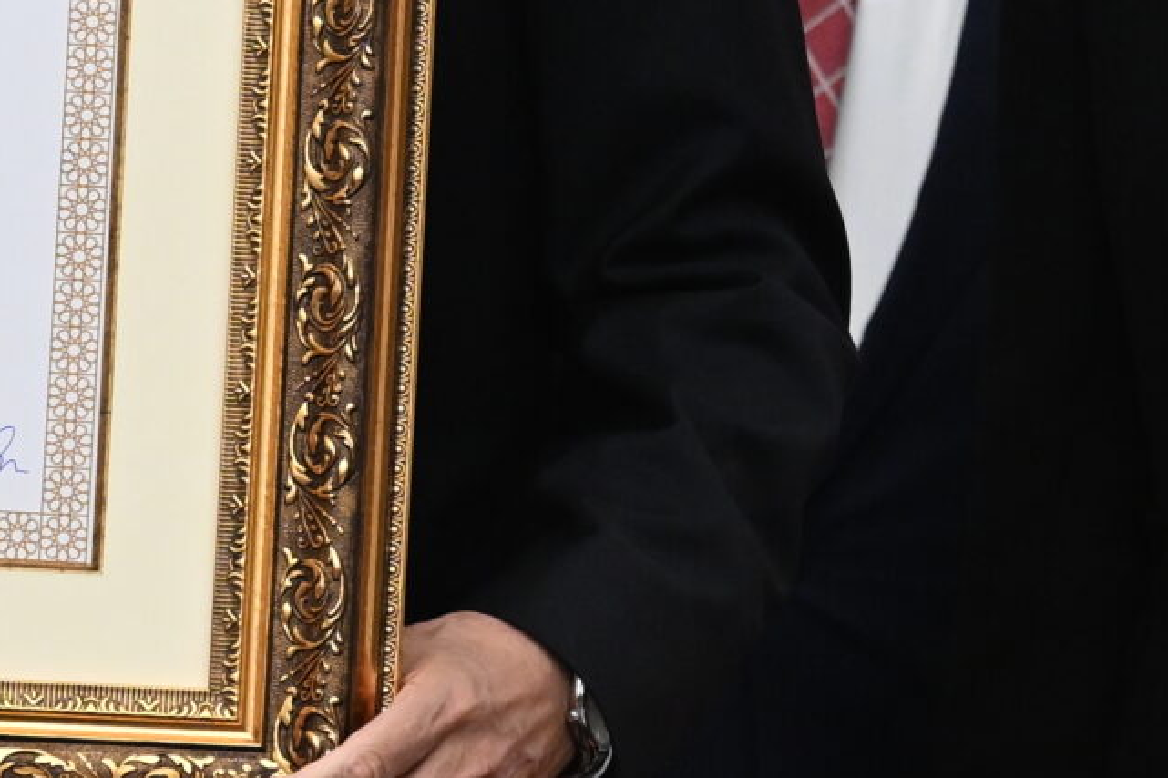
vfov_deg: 0.6
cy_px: -300
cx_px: -151
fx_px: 77680
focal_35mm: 2395
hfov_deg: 0.9
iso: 1600
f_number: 3.5
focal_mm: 400
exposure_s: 1/320
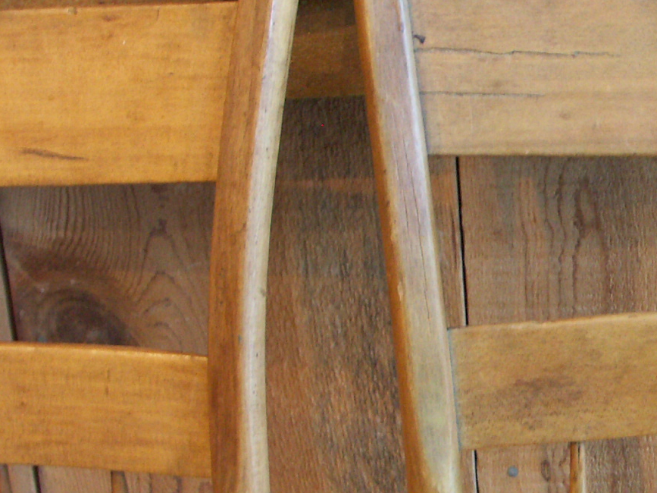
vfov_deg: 17.3
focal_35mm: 84
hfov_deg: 22.4
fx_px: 1594
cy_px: 433
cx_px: 663
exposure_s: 1/6
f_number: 2.8
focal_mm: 8.99
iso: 200
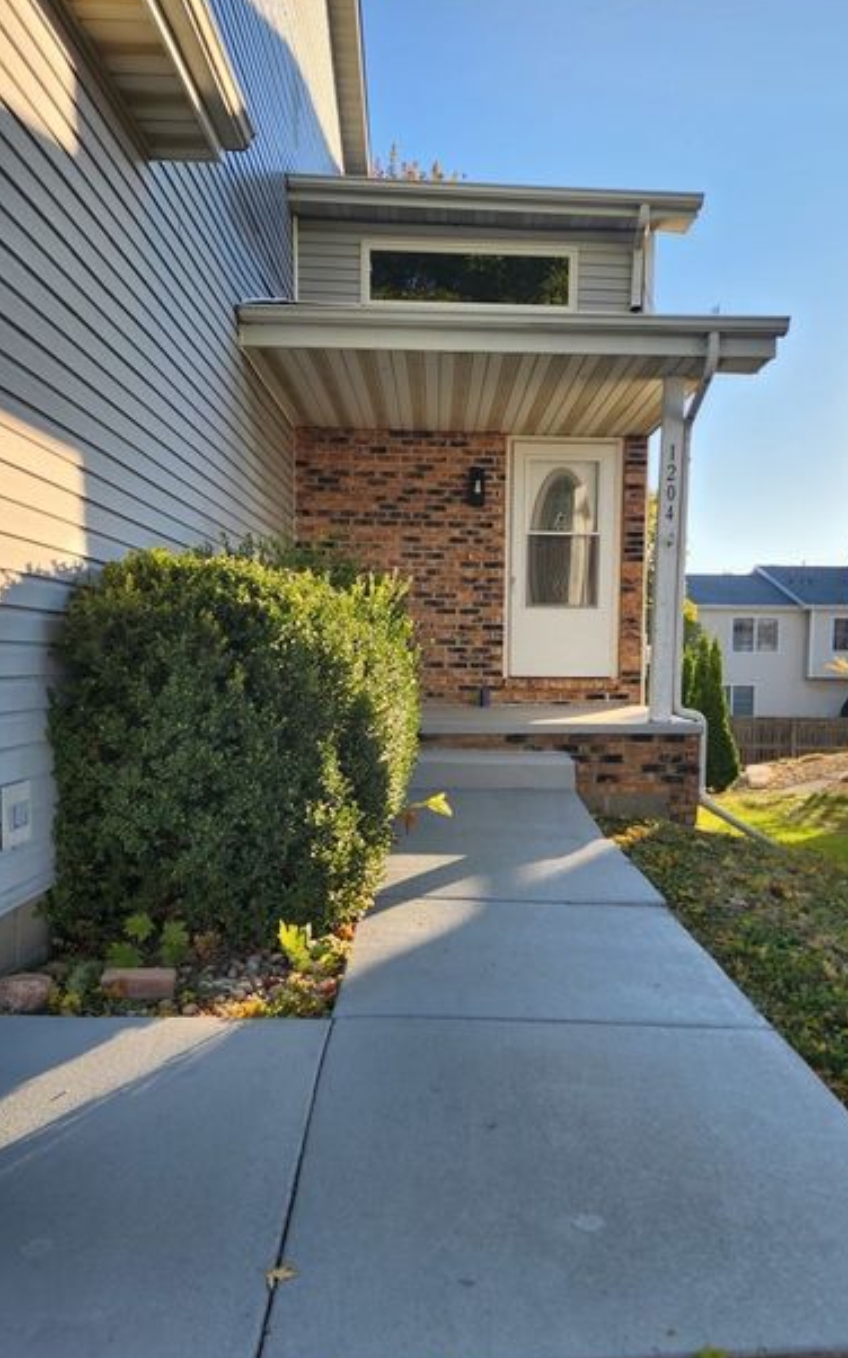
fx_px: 999
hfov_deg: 45.9
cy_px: 723
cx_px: 485
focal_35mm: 27
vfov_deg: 68.3
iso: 12
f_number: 1.8
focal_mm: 6.4
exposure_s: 1/313
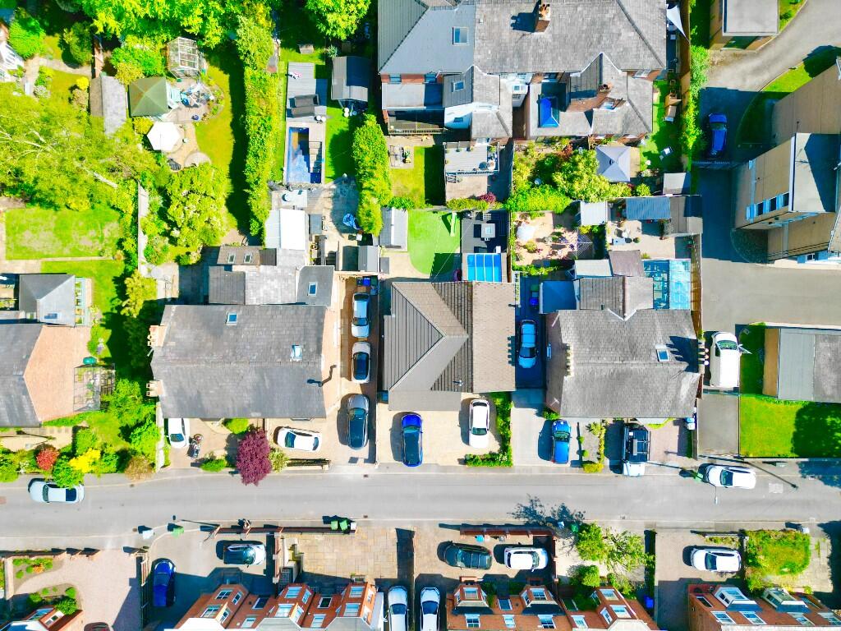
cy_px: 316
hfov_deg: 71.6
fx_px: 583
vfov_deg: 56.8
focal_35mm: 24
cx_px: 420
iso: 140
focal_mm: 6.72
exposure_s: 1/2000
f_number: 1.7
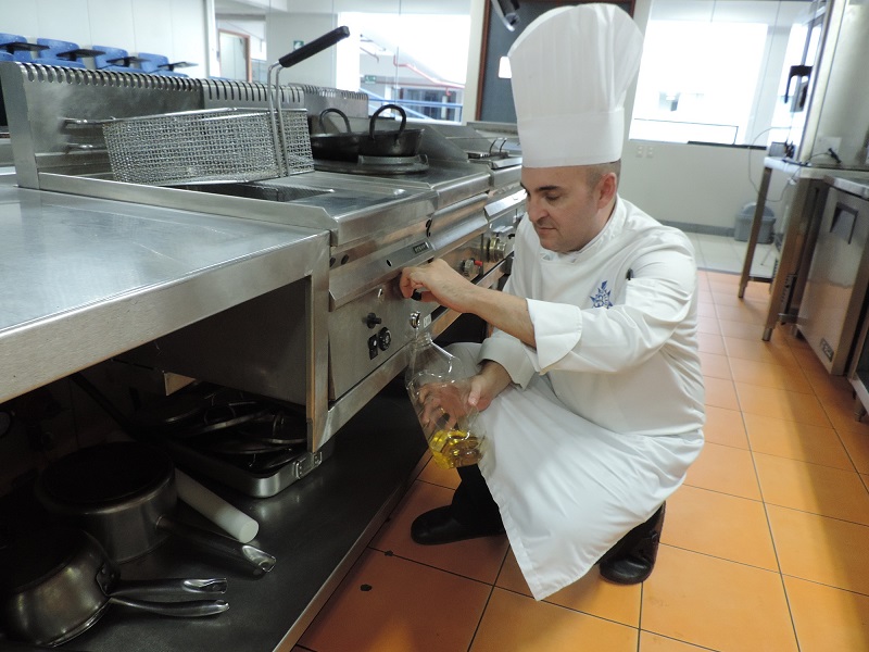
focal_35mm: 24
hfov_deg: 71.6
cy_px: 326
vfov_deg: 56.8
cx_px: 434
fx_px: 602
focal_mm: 4.3
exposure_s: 1/25
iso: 400
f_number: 3
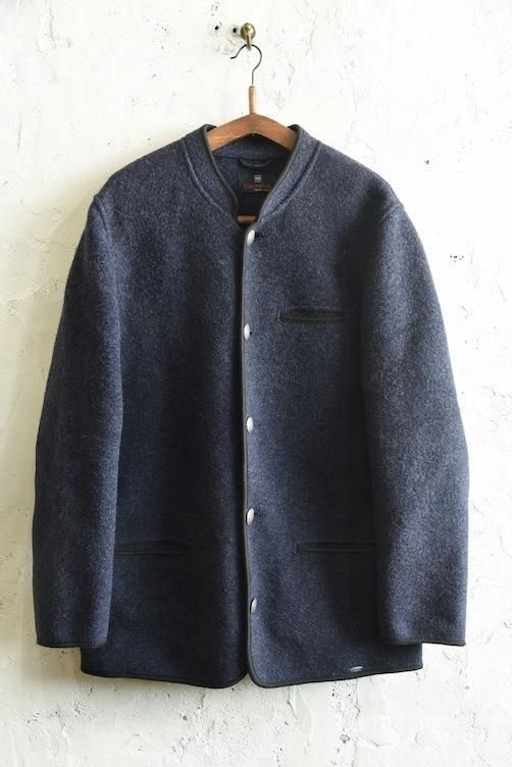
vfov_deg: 50.7
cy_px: 384
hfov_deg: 35.1
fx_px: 810
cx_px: 256
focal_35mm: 38
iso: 1600
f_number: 6.3
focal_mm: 38
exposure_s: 1/80
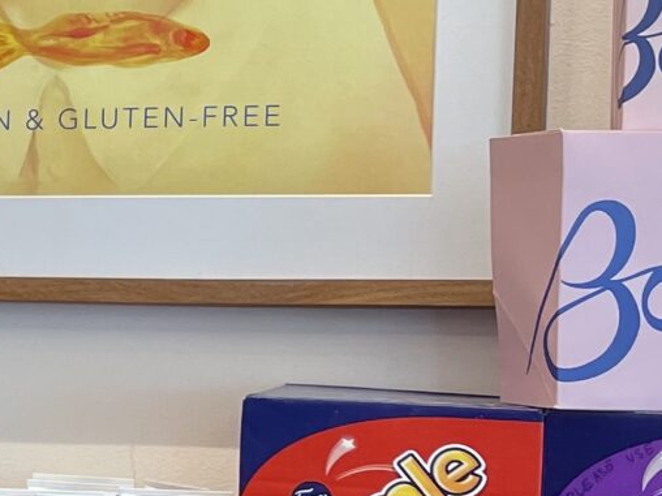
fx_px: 2505
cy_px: 333
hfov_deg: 13.4
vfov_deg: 11.3
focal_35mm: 131
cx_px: -572
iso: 50
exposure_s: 1/120
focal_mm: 4.2
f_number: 1.6
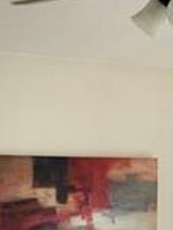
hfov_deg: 14.5
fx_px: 678
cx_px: 77
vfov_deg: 17.7
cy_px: 321
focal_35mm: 102
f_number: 1.8
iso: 160
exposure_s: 1/120
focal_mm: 5.54
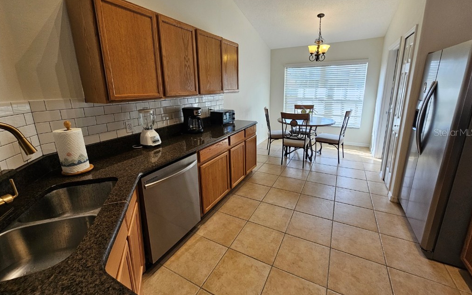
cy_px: 132
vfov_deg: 78.4
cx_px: 238
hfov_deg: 105.3
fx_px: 180
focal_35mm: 14
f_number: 2.2
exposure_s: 1/120
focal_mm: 2.2
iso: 100
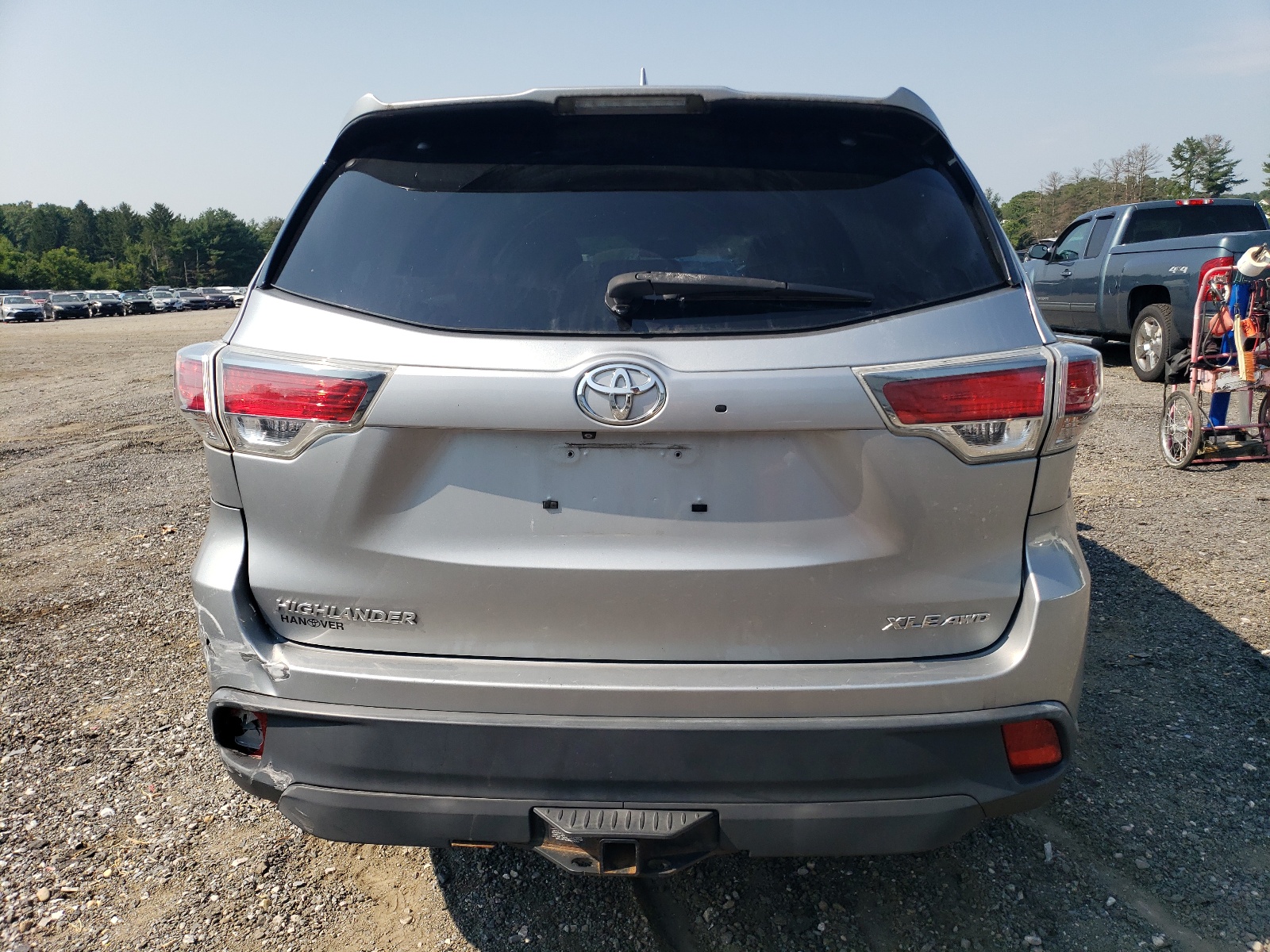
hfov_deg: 67.3
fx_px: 954
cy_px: 476
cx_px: 635
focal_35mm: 26
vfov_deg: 53.1
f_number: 1.5
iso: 50
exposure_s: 1/2500
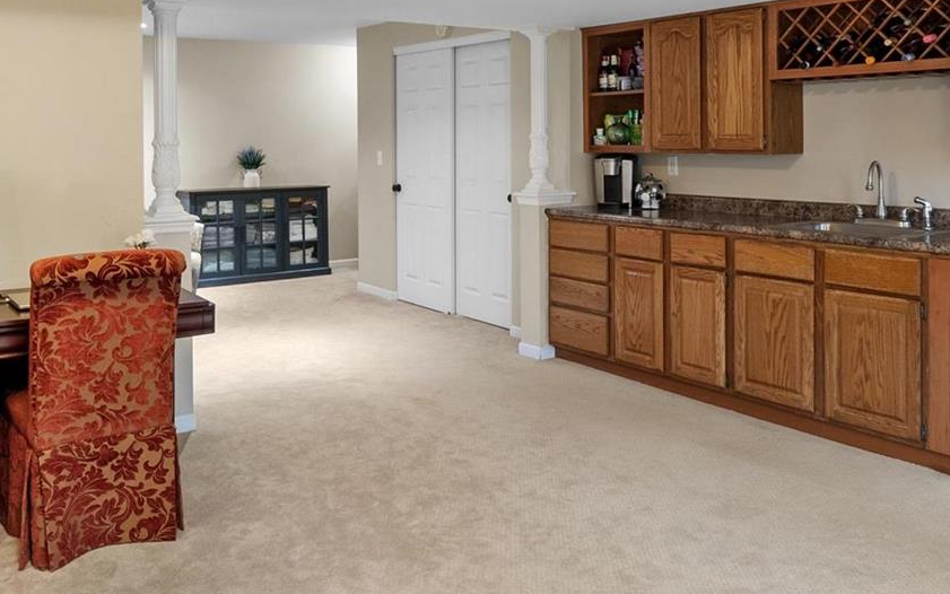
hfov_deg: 61.1
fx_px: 803
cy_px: 157
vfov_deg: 39.6
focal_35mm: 31
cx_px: 435
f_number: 8
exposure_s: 1.3
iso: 400
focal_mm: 8
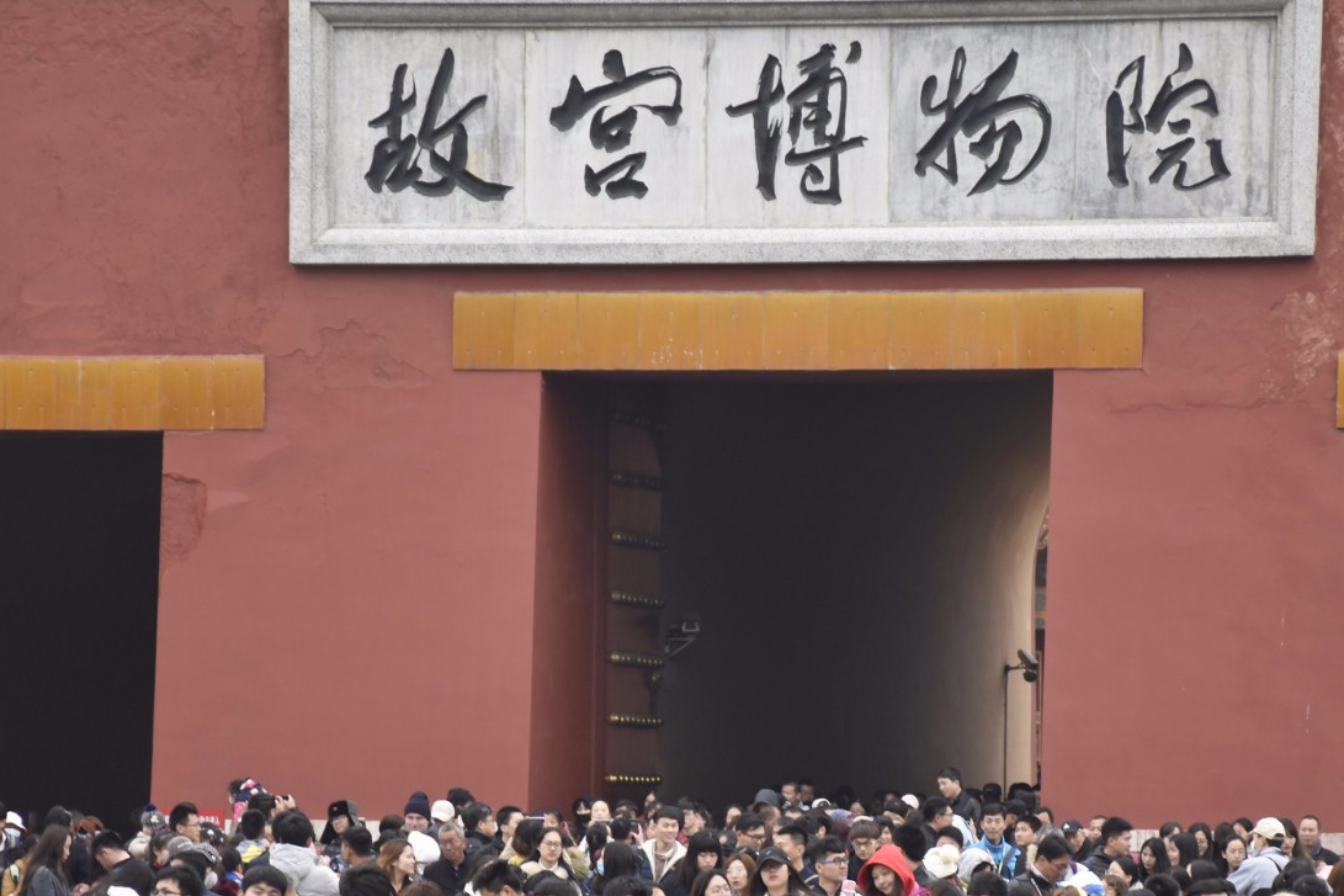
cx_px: 732
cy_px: 628
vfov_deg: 6.2
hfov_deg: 9.4
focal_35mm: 220
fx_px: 8212
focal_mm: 100
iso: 220
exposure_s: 1/160
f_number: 5.6
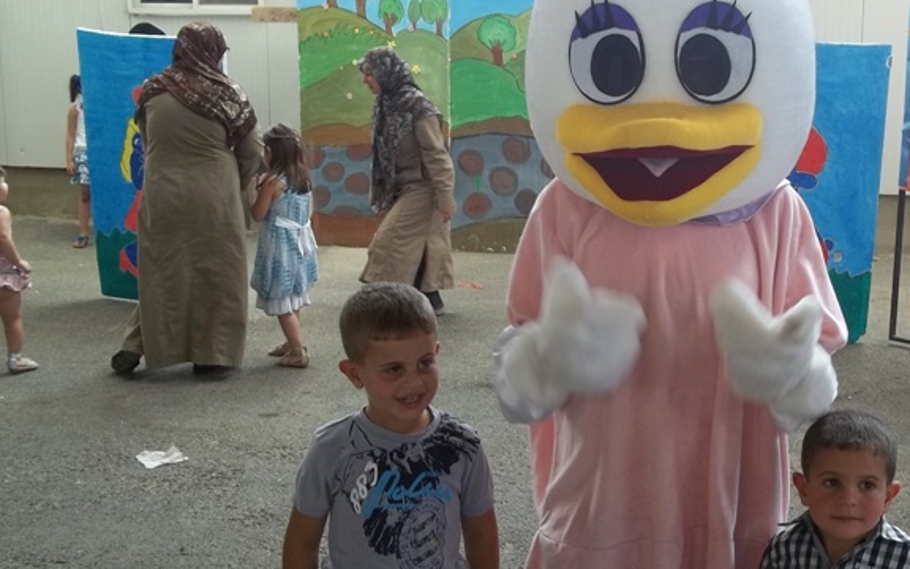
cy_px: 270
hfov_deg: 37.7
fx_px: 1314
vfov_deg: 24.4
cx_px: 622
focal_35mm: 53
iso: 64
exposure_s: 1/50
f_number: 3.1
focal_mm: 6.5
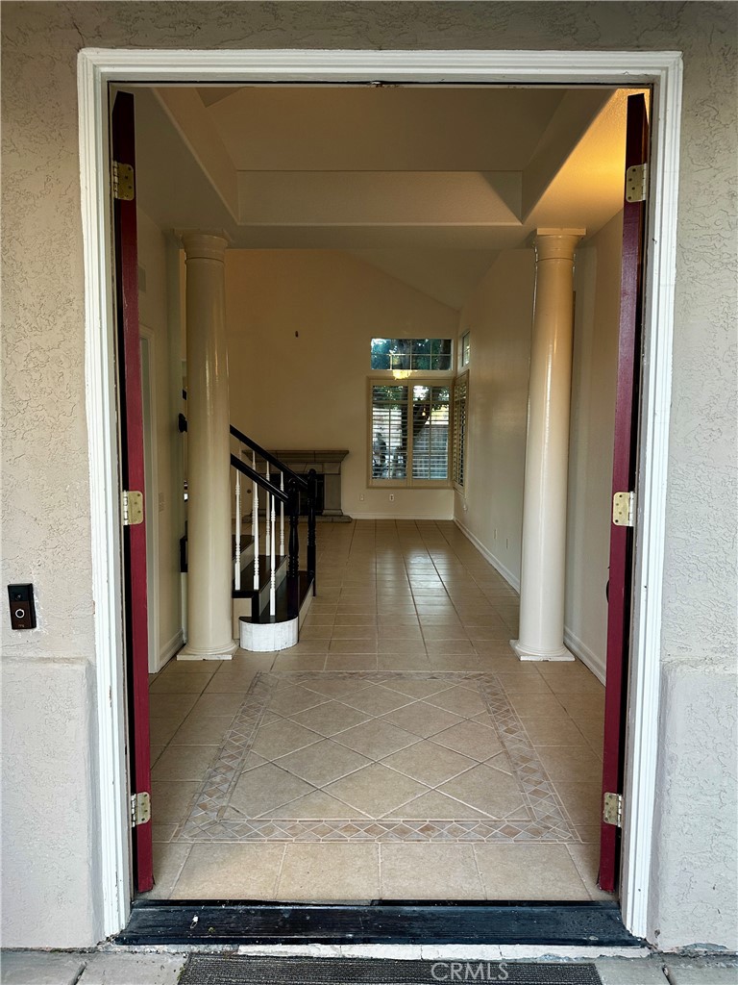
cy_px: 492
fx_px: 682
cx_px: 369
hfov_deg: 56.8
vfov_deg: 71.6
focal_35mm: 24
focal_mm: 6.86
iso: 125
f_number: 1.78
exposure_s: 1/60
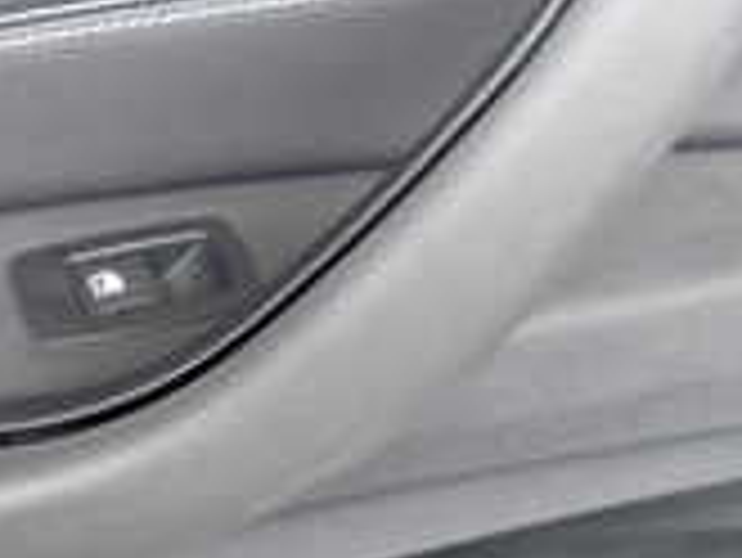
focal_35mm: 91
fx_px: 1952
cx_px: 261
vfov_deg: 16.2
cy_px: 428
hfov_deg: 21.5
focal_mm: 4.5
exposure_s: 1/30
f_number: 2
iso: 200
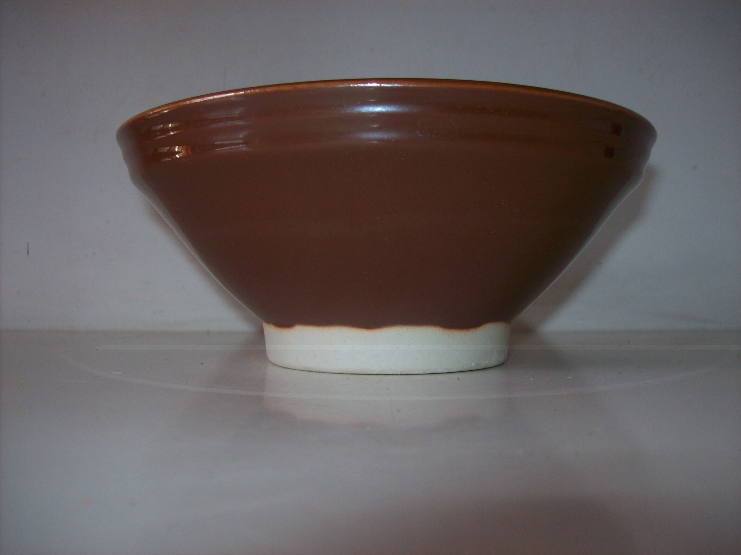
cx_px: 370
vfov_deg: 39.6
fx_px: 770
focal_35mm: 36
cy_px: 278
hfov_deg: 51.4
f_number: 2.7
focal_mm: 6
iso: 80
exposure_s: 1/64
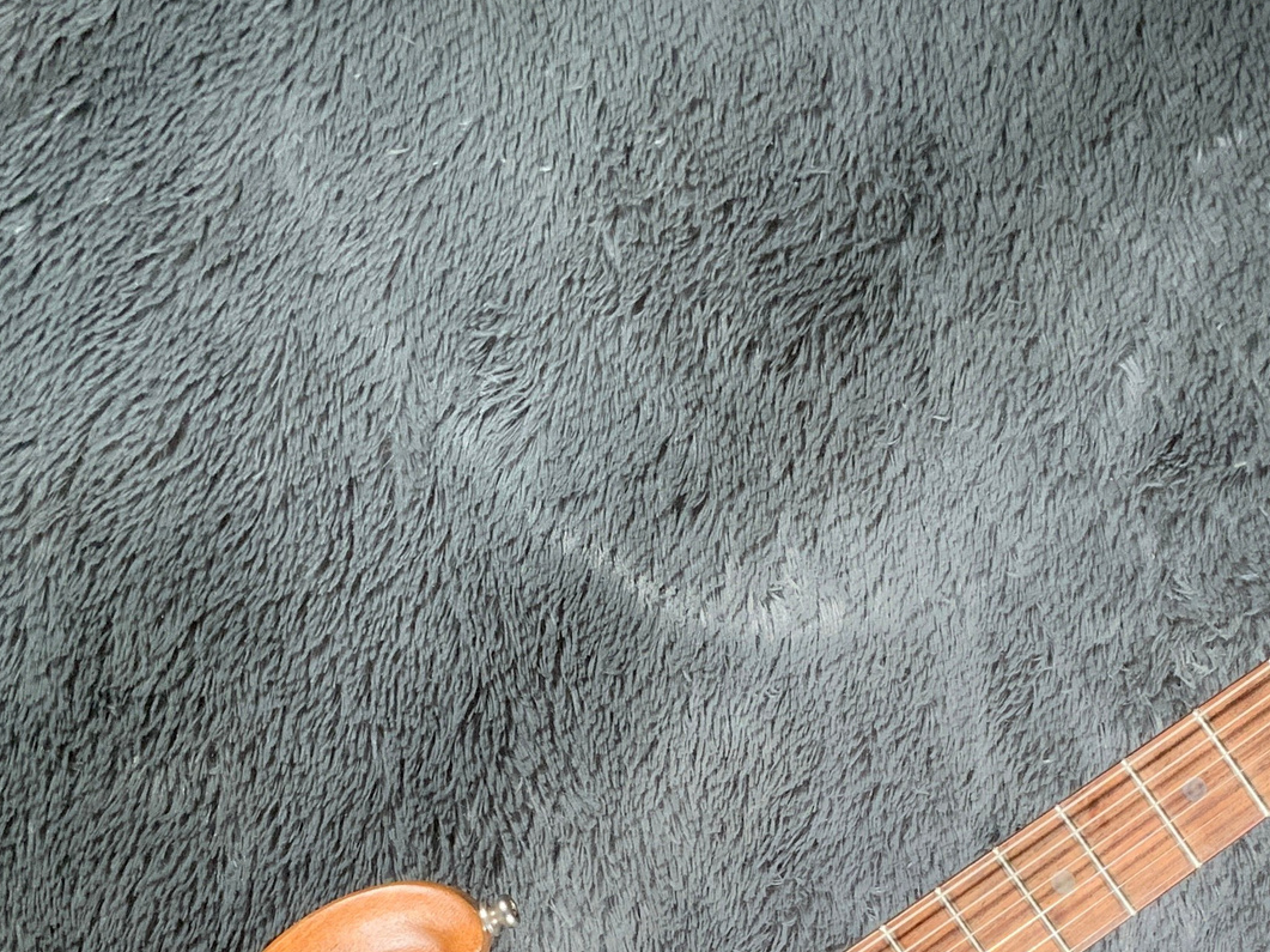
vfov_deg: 20.0
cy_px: 1066
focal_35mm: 70
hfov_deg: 27.7
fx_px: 2567
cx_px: 809
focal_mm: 3
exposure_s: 1/104
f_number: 1.8
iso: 64
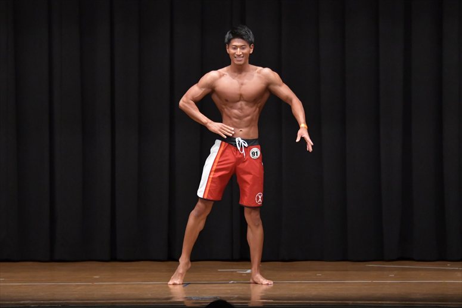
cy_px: 154
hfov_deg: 9.5
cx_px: 231
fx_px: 2784
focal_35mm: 217
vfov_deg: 6.3
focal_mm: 145
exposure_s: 1/400
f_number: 5.6
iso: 6400
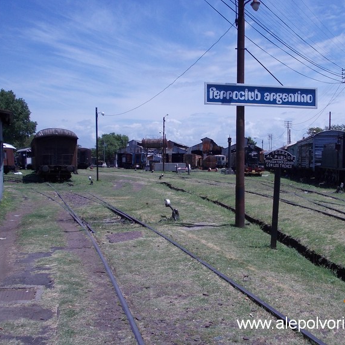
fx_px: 507
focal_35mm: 45
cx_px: 218
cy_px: 172
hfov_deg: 37.3
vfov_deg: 37.6
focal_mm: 5.3
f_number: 6.2
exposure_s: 1/400
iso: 80
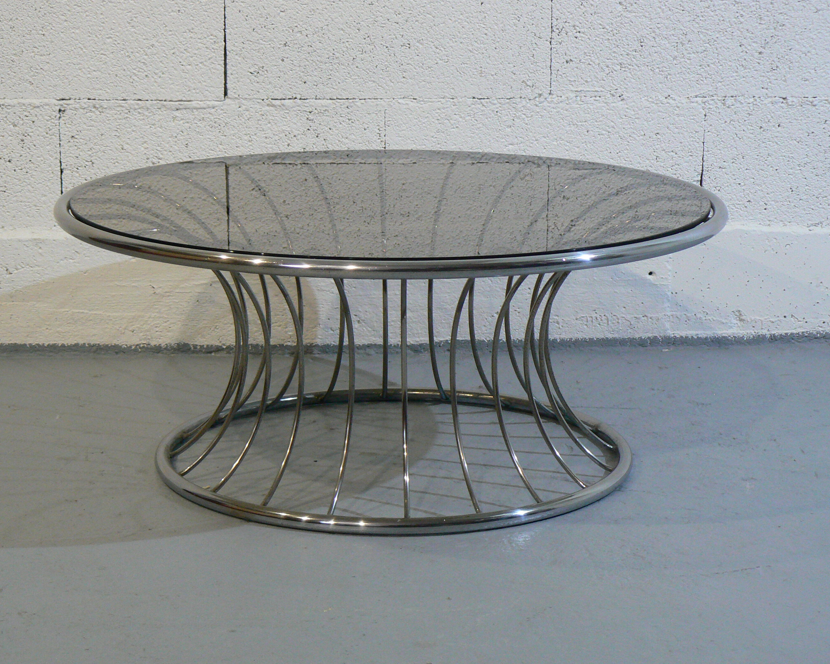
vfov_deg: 18.3
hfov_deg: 22.7
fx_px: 2063
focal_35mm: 84
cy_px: 332
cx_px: 388
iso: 200
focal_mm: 13.4
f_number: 3.2
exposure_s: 1/25
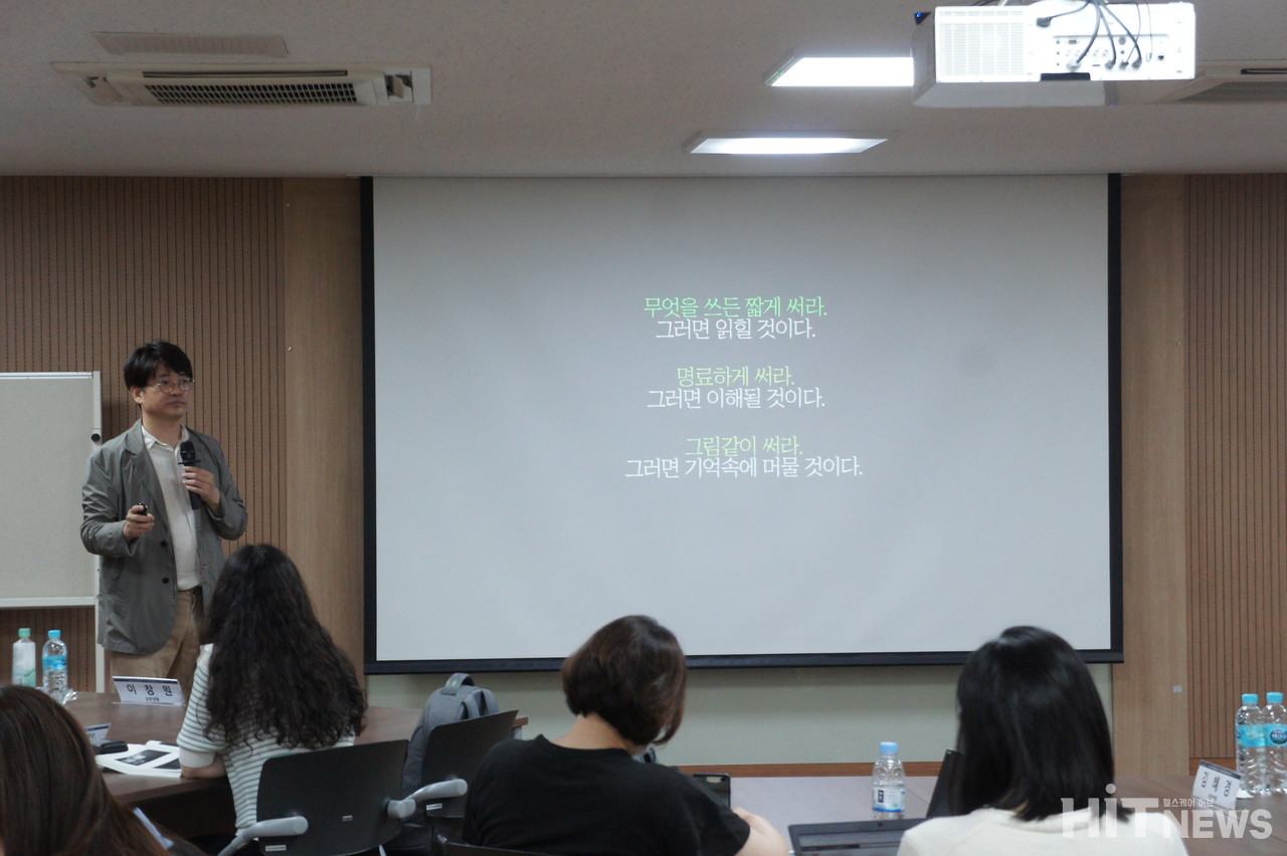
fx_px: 2948
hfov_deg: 24.6
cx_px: 644
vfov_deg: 16.5
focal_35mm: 82
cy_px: 428
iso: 1600
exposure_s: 1/100
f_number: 5.6
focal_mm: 55
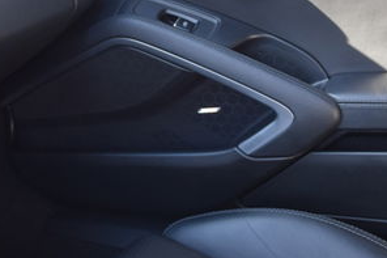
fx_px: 1464
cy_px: 103
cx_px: 214
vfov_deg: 10.0
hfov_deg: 15.1
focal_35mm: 136
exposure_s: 1/100
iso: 400
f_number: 5
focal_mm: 35
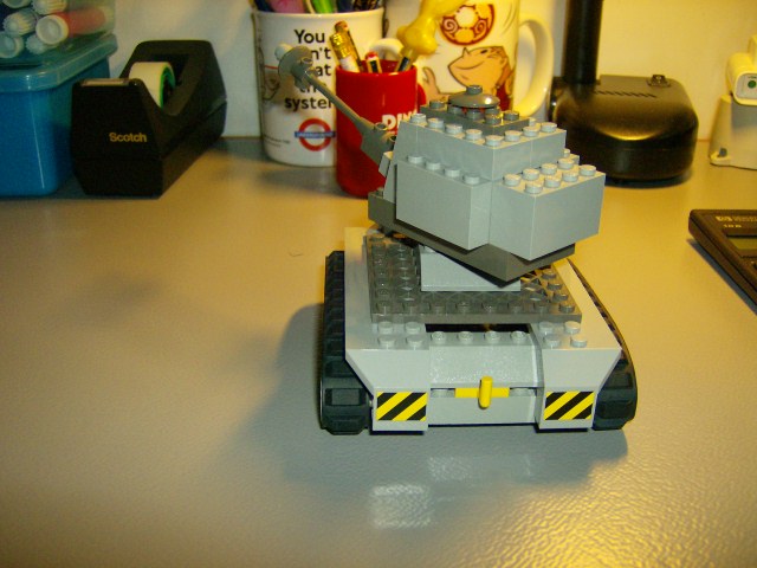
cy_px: 284
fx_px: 787
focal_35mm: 36
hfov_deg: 51.4
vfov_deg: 39.7
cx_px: 378
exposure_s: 1/60
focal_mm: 6
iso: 200
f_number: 2.8
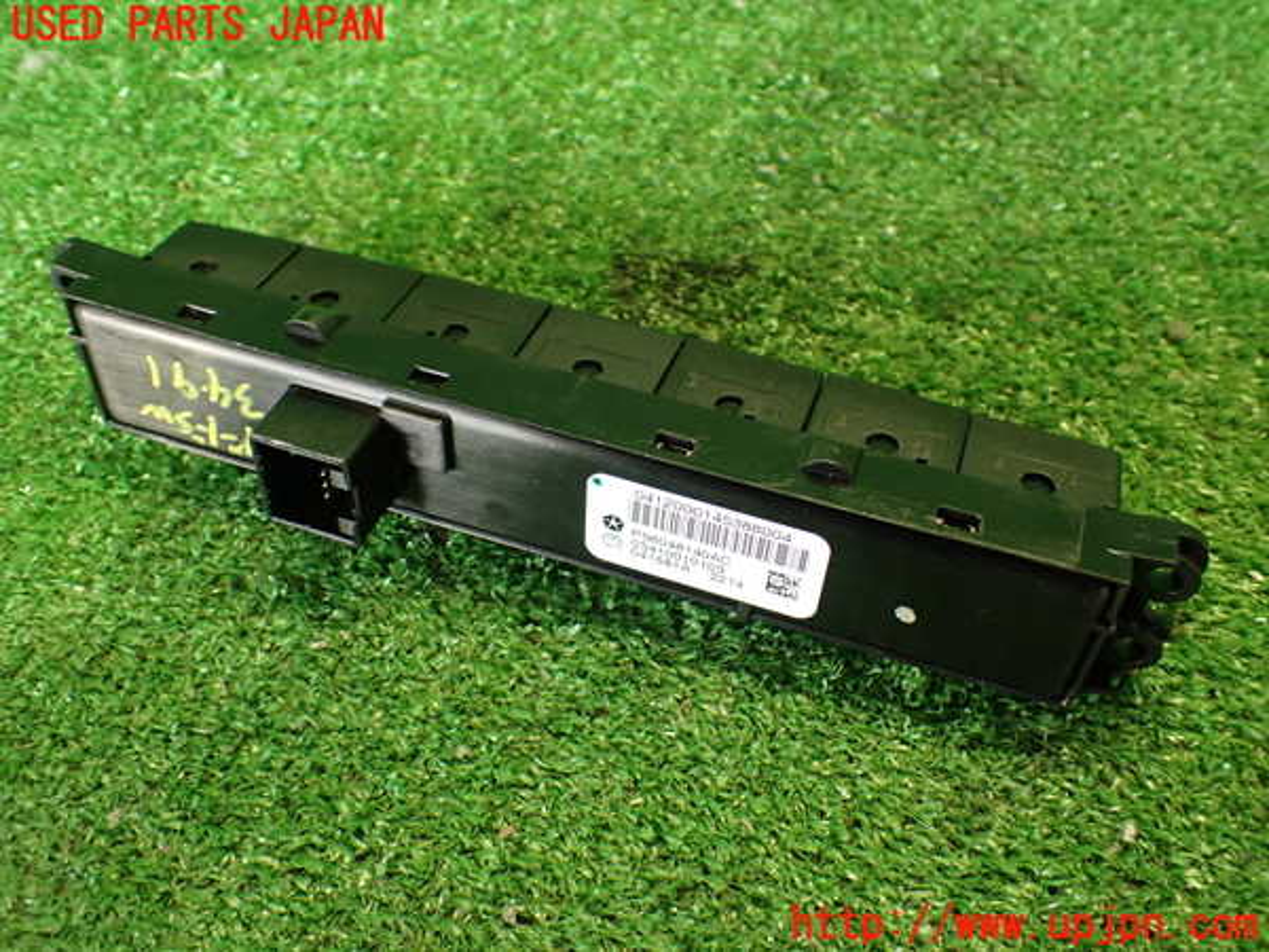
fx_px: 1173
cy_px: 476
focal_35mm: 32
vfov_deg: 44.2
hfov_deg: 56.8
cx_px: 634
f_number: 2.4
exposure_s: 1/30
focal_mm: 5.79
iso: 320
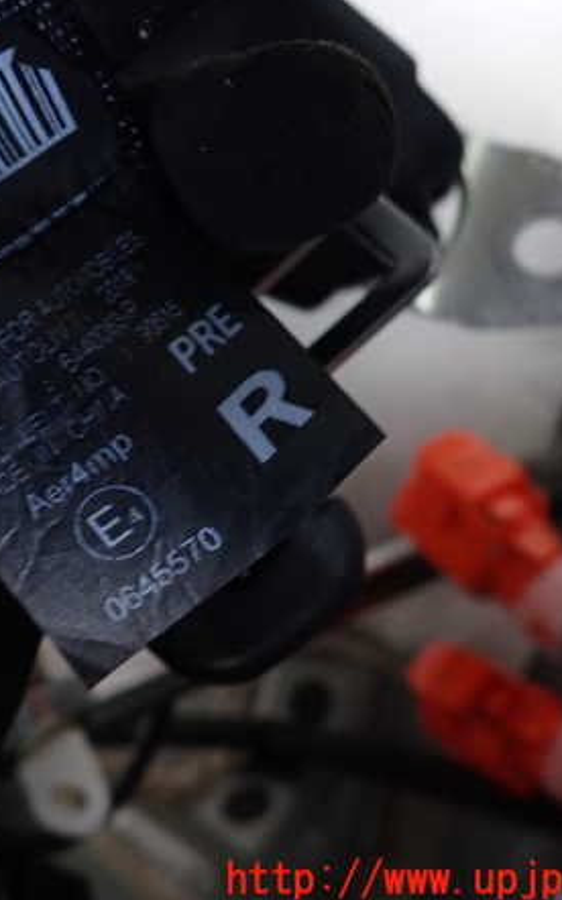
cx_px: 75
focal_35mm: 36
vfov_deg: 54.0
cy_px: 448
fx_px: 883
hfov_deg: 33.7
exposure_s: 1/30
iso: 320
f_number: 2
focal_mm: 4.5
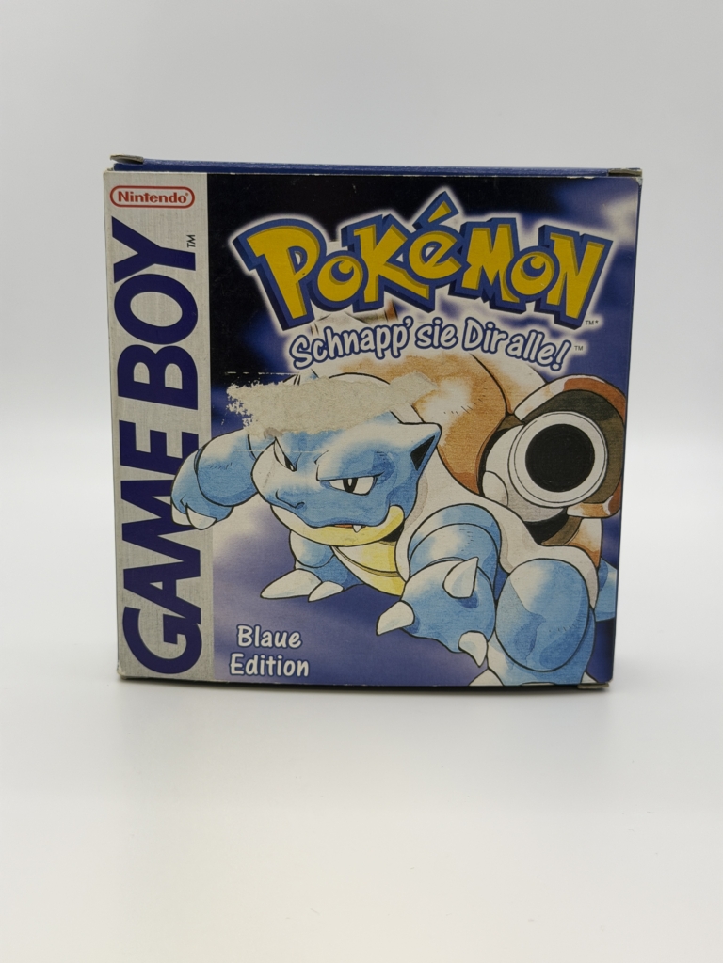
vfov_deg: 39.7
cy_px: 482
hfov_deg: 30.3
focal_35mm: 48
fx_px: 1337
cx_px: 362
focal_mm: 6.76
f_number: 1.78
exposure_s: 1/236
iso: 64
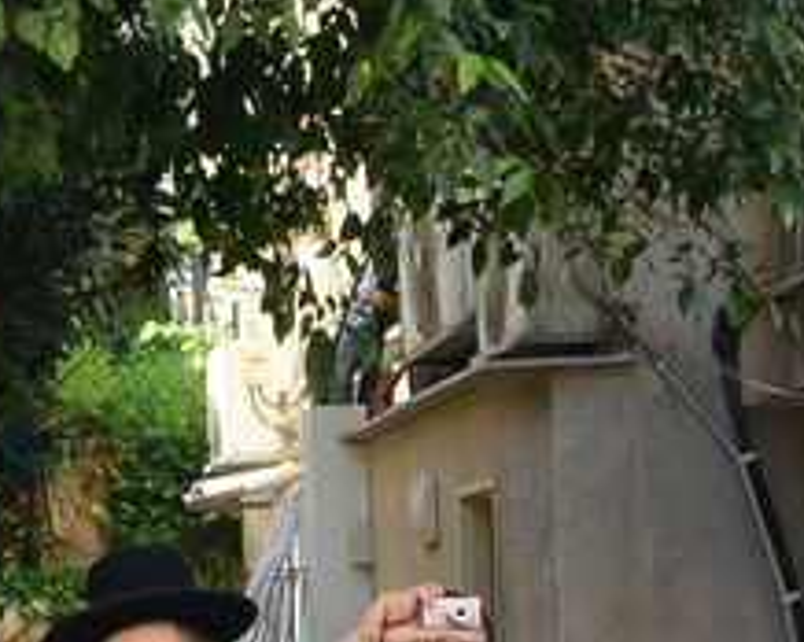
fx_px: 4874
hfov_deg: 9.3
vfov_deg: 7.4
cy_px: 950
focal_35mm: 205
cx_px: 874
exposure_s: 1/80
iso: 800
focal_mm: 34
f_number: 11
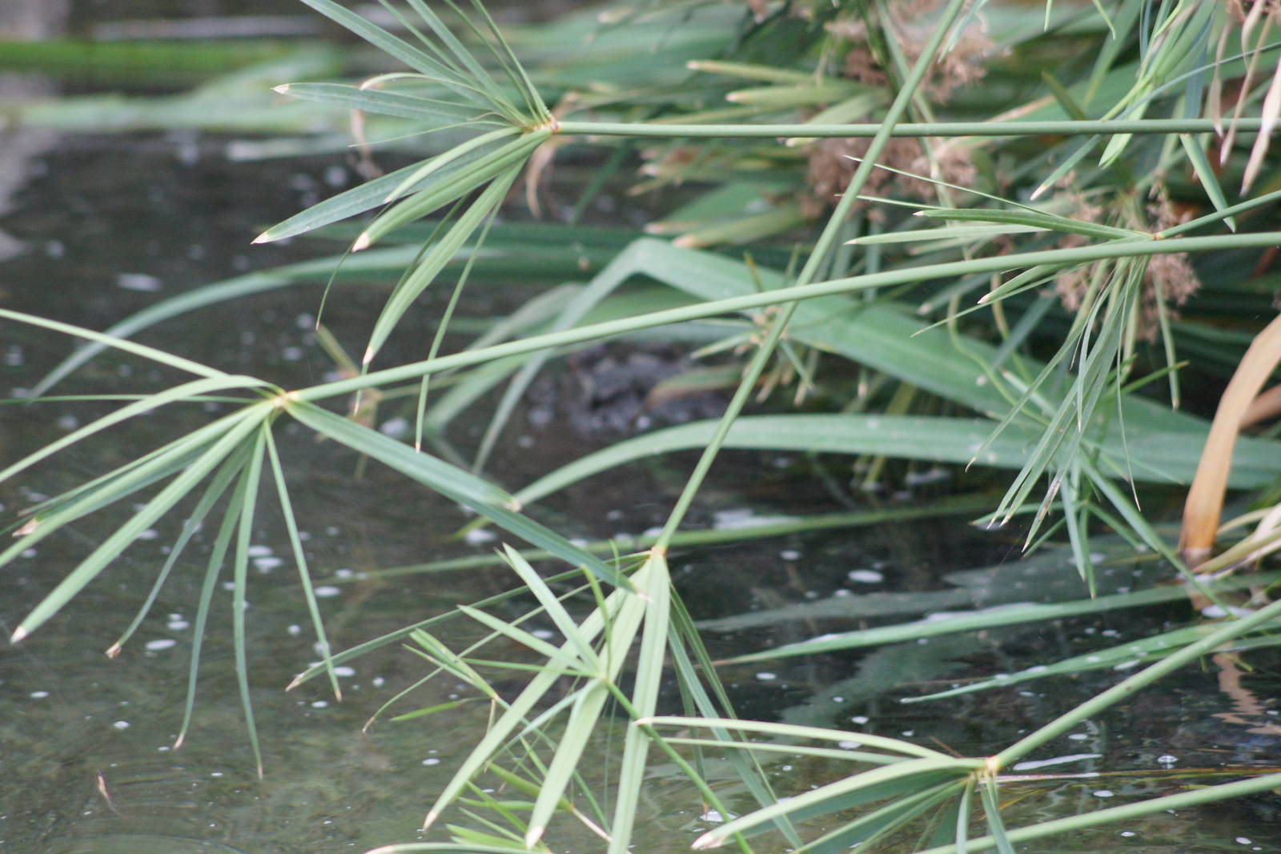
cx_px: 640
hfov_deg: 6.9
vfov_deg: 4.6
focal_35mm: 300
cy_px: 427
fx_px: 10675
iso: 1600
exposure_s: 1/250
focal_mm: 200
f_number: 5.6
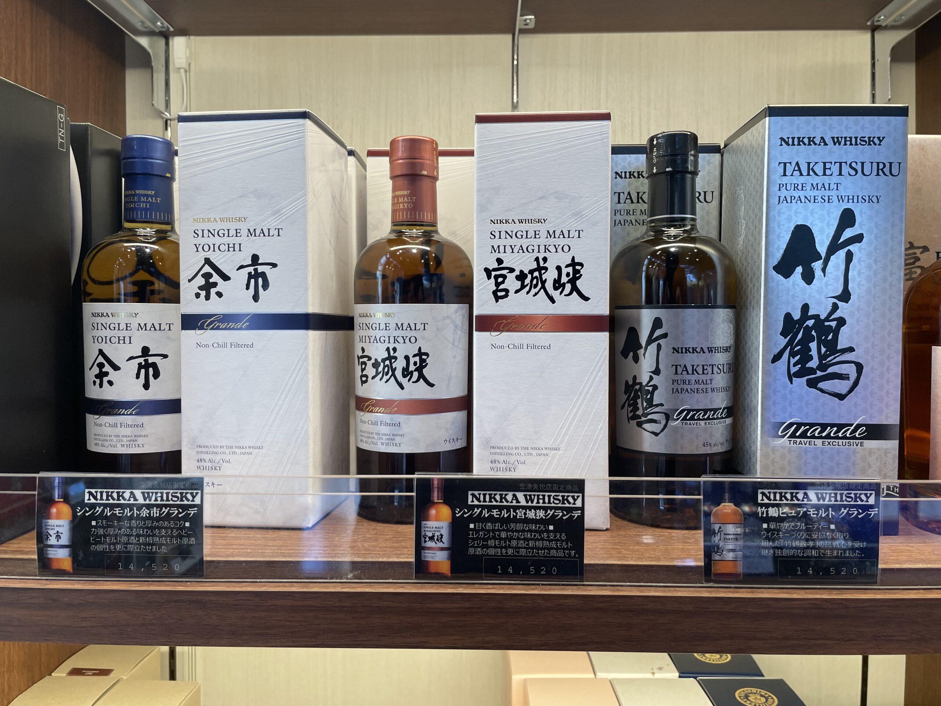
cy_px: 353
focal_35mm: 26
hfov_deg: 67.3
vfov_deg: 53.1
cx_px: 470
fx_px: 707
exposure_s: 1/100
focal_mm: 4.2
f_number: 1.6
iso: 64
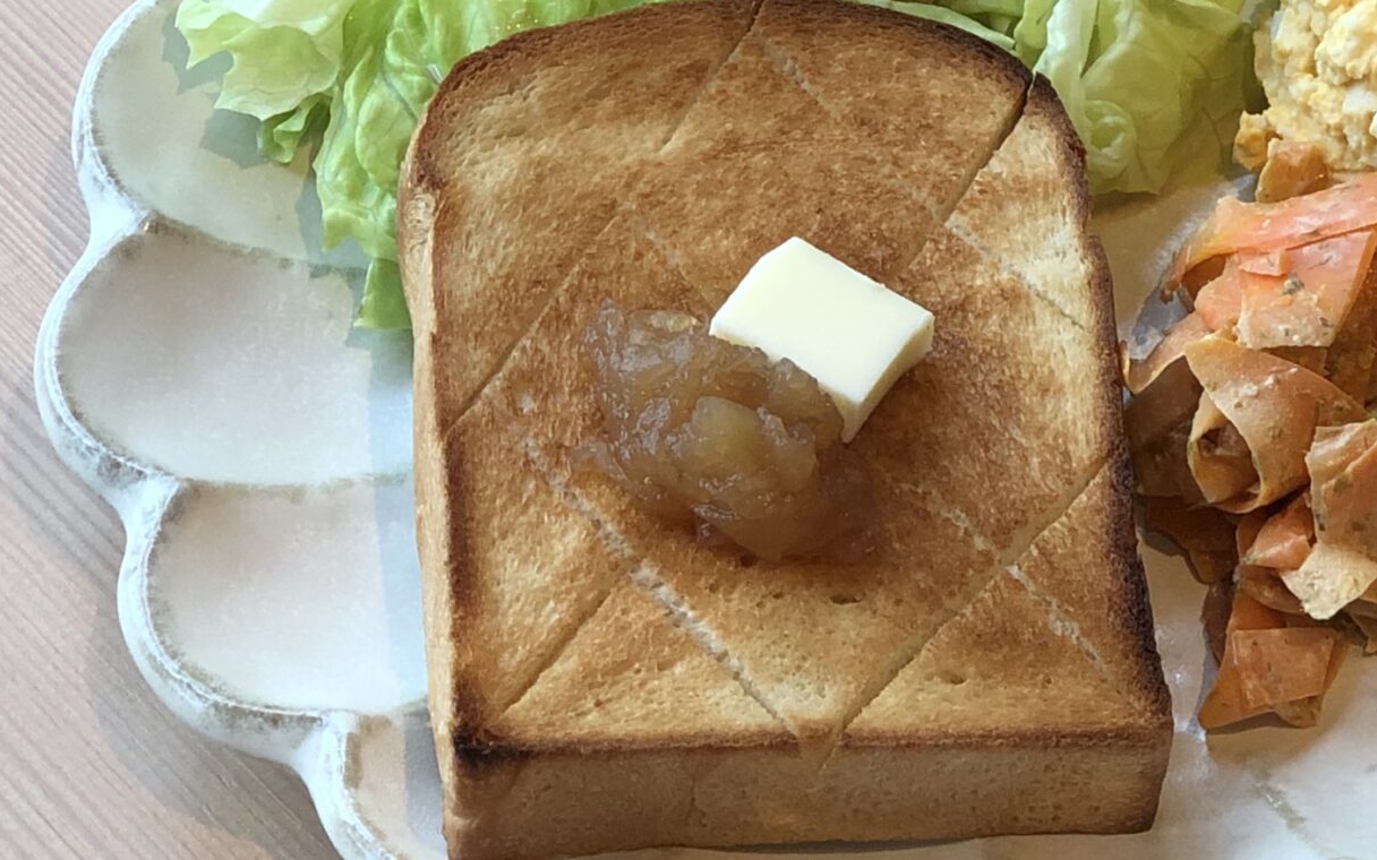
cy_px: 191
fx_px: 4353
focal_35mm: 116
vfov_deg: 11.3
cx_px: 1170
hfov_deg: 17.8
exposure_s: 1/60
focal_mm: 6
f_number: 2.4
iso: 20
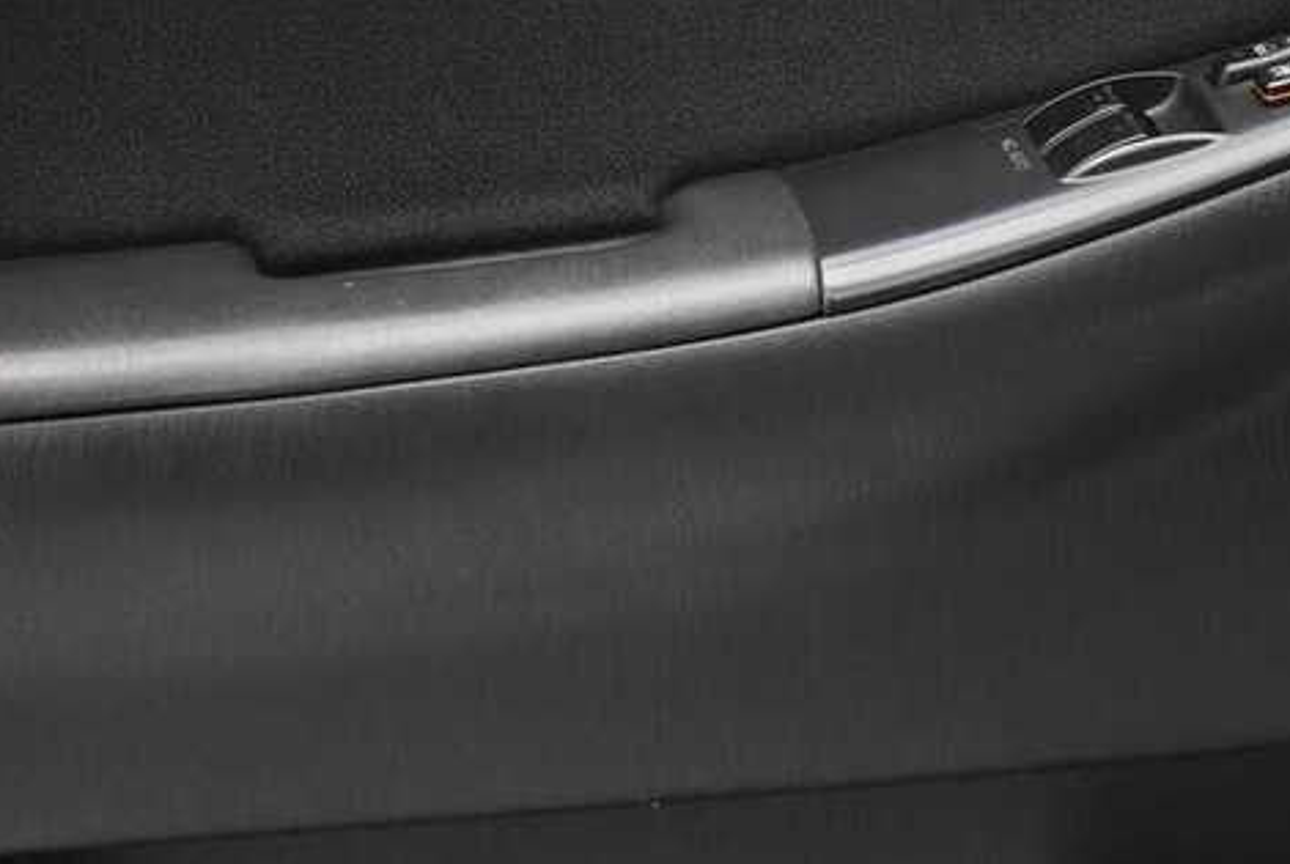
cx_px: 985
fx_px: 3193
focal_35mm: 89
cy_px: 252
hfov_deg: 22.6
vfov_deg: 15.4
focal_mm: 31
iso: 2500
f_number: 4.2
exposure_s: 1/50
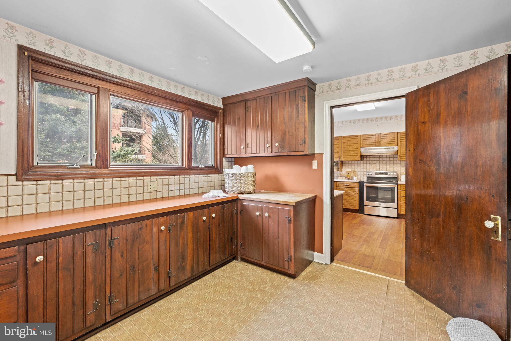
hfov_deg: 100.4
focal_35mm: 15
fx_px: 213
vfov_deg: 77.3
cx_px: 256
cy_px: 170
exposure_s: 1/2
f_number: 7.1
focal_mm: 15
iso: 320
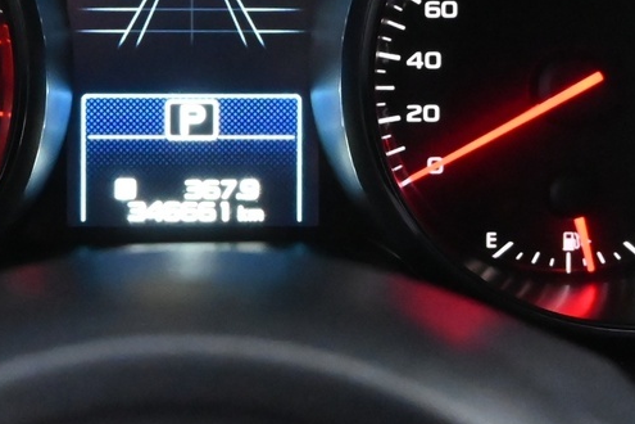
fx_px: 2163
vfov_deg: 11.2
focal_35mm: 123
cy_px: 104
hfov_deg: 16.7
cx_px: 204
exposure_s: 1/60
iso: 6400
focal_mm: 25
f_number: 4.5
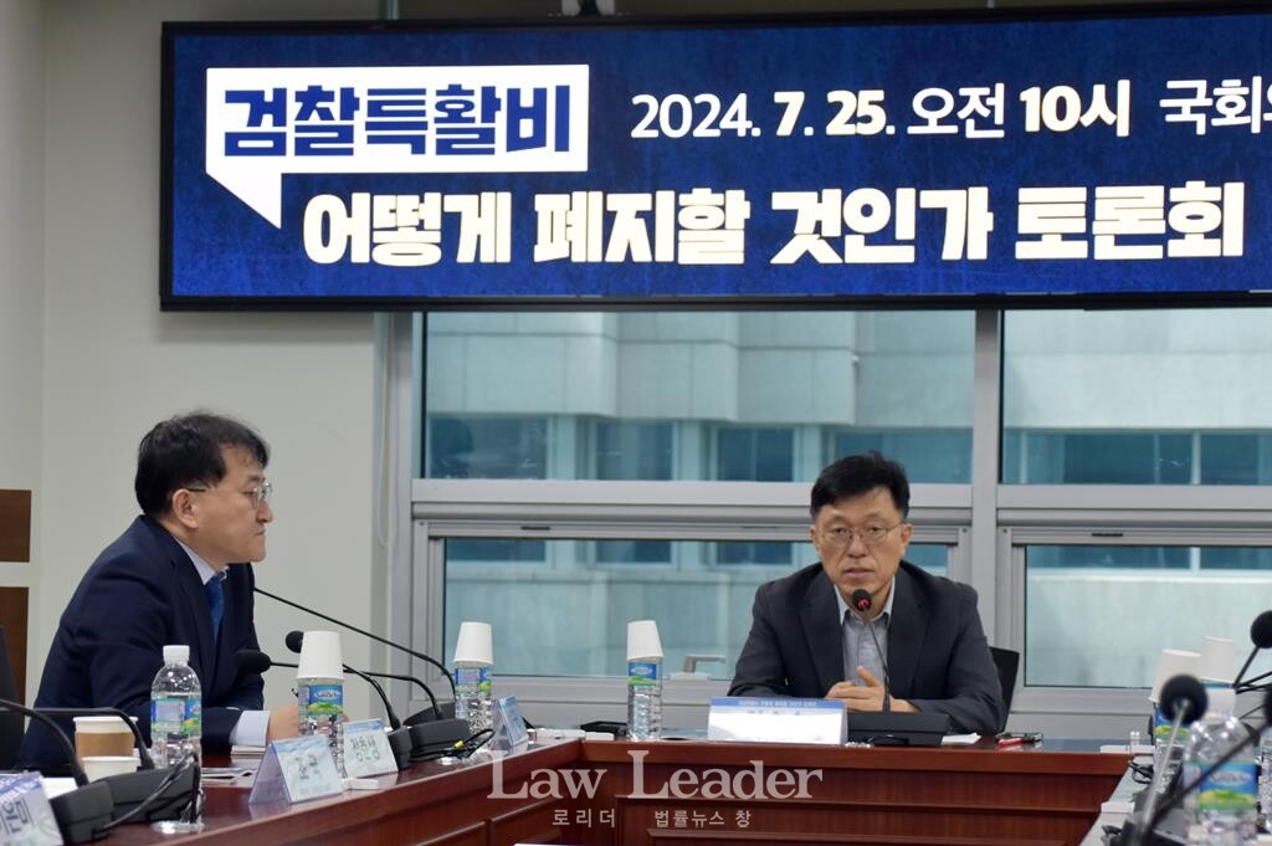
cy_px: 423
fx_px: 2754
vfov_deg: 17.5
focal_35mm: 78
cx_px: 636
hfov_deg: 26.0
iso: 800
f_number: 5
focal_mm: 52
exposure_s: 1/100
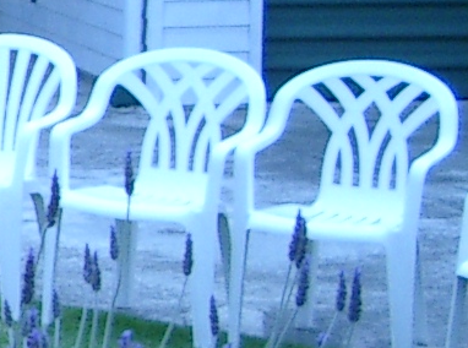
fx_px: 3005
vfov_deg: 6.6
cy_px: 113
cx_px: -795
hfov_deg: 8.0
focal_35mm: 223
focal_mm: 7.6
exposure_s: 1/250
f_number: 2.6
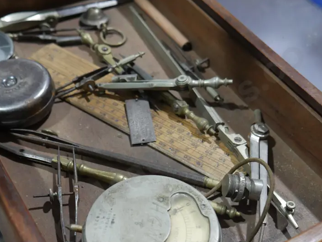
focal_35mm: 58
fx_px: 540
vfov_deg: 25.1
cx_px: 157
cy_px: 159
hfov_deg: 33.2
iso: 640
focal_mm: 20
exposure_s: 1/60
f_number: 4.5
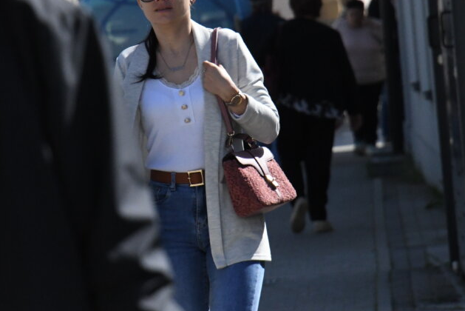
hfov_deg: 3.5
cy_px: 79
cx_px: 189
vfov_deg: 2.3
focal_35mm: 586
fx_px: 7572
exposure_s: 1/8000
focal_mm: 240
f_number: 11
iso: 5000
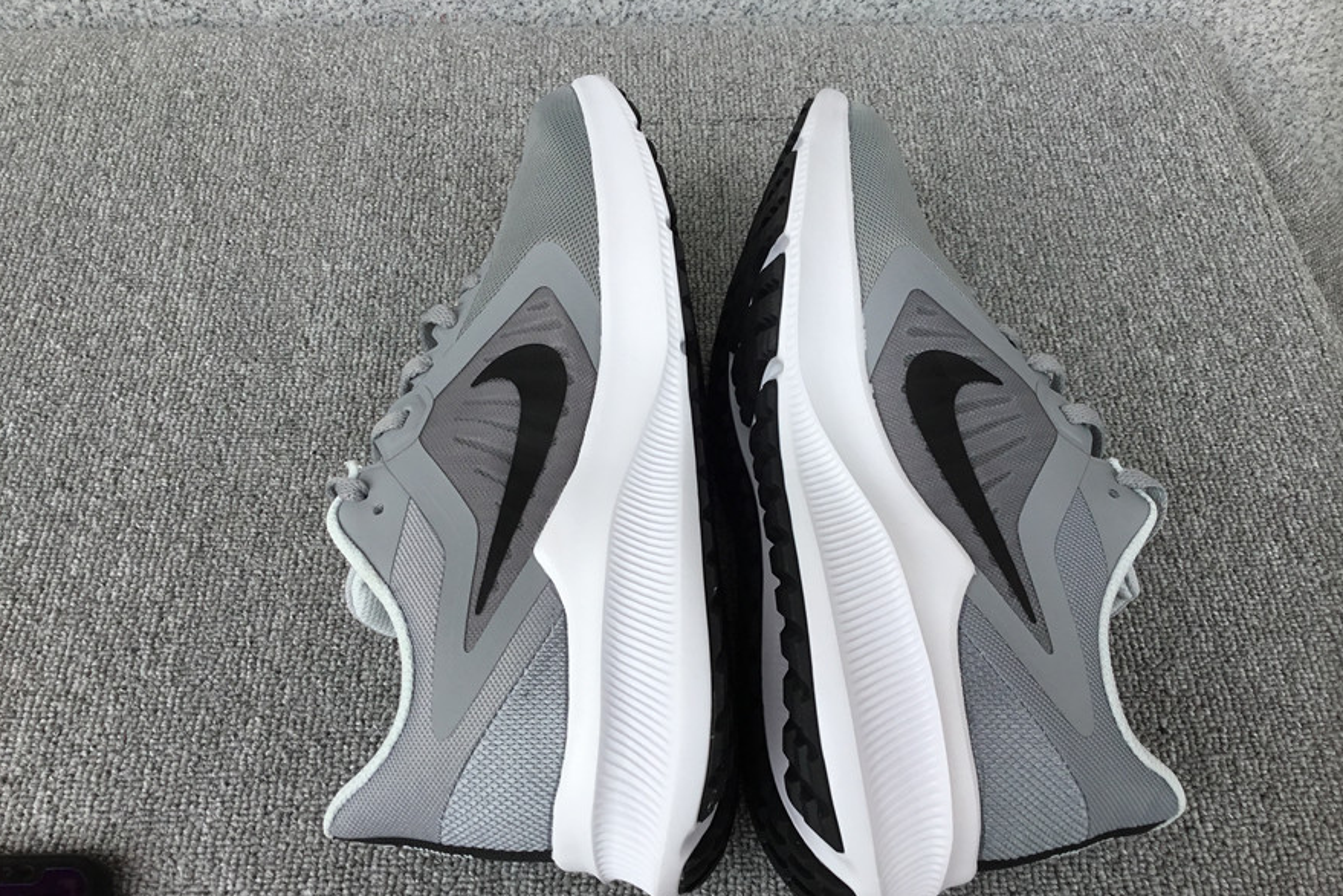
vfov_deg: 40.0
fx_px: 1231
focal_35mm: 33
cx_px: 681
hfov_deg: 57.2
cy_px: 464
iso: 25
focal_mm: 3.3
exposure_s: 1/293
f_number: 2.4
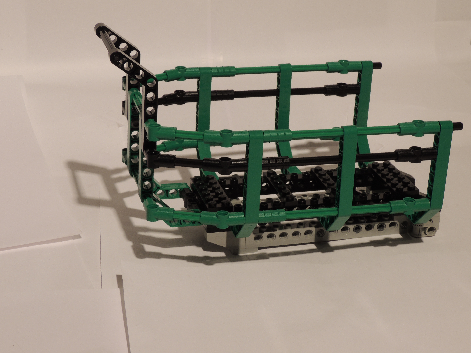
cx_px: 236
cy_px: 176
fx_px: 1020
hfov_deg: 26.0
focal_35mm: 75
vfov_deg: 19.6
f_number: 7
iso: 100
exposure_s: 1/2.5
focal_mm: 13.3
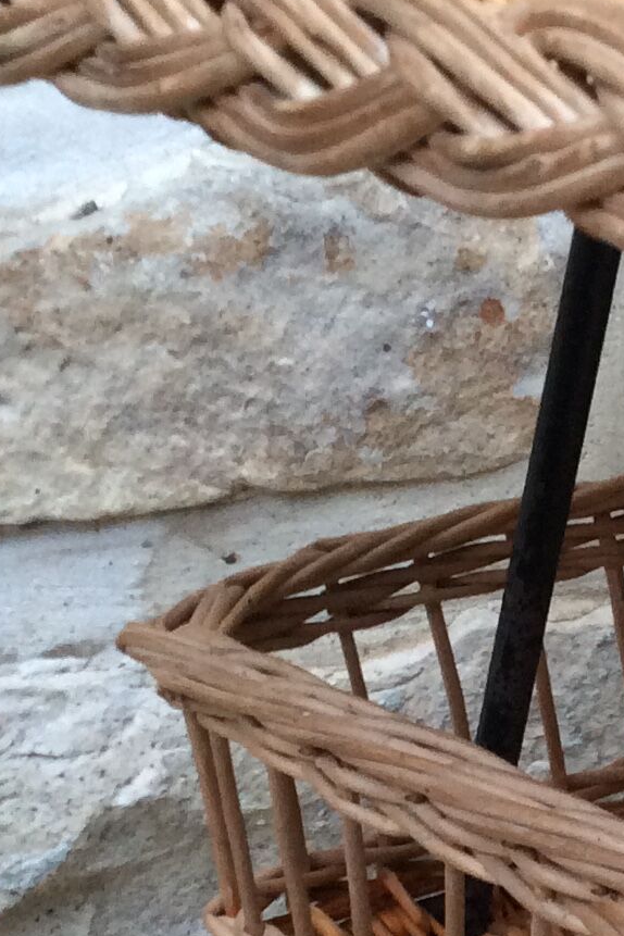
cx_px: 835
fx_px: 2600
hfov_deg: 13.2
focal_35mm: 100
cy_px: 740
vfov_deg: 20.2
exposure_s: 1/25
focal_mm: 3.3
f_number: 2.4
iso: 100
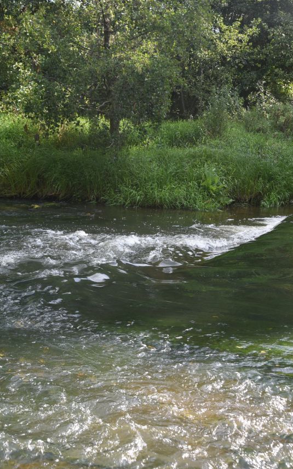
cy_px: 234
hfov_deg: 26.8
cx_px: 189
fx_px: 613
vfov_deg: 41.8
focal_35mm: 48
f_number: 6.3
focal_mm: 31
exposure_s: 1/125
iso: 160
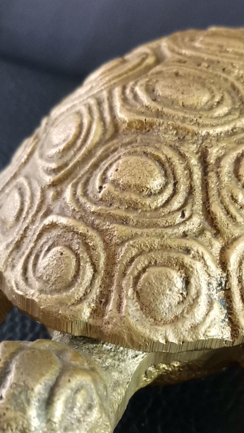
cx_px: 138
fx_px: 713
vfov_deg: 33.5
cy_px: 287
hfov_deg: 19.4
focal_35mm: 62
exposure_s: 1/33.3
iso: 800
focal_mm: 4.75
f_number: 2.4
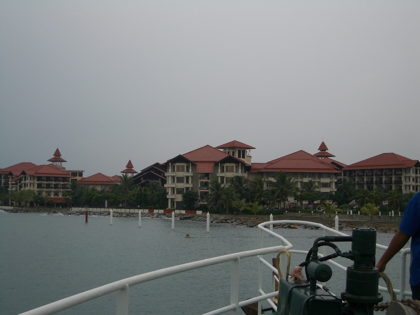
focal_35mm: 49
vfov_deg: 29.7
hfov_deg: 38.9
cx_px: 210
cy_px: 158
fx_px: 595
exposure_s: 1/320
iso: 50
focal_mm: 8.2
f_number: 3.1
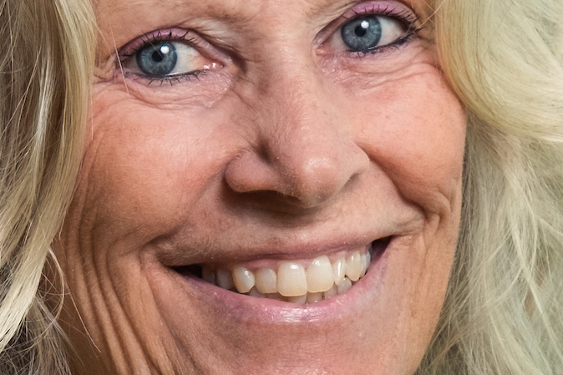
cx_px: 287
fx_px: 9021
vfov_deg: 2.4
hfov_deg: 3.6
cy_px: 494
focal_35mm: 577
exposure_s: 1/80
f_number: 4
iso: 250
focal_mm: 54.1
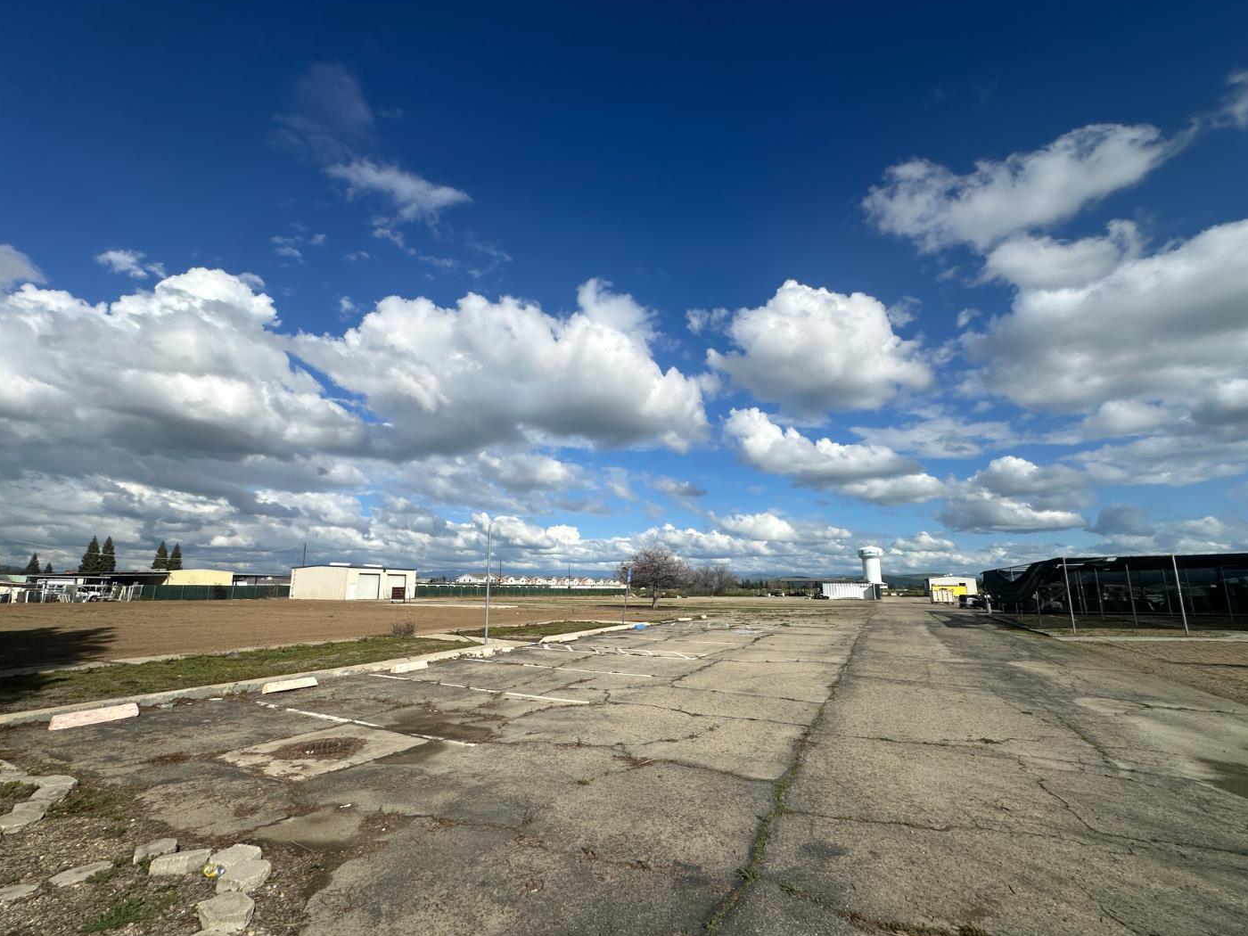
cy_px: 491
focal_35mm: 15
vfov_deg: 81.7
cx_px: 609
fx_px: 541
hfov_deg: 98.2
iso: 50
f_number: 2.2
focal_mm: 2.22
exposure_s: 1/5291
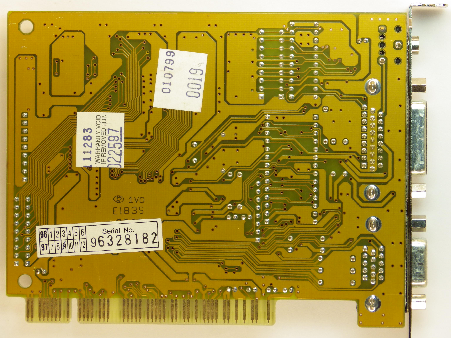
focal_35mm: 218
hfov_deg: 9.1
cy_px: 169
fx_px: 2840
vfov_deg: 6.8
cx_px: 226
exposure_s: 1/160
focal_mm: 39.1
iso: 100
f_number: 5.5
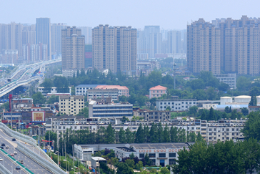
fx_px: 1510
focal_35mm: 209
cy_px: 169
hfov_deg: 9.8
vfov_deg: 6.6
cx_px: 129
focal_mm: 95
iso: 100
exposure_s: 1/160
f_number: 16
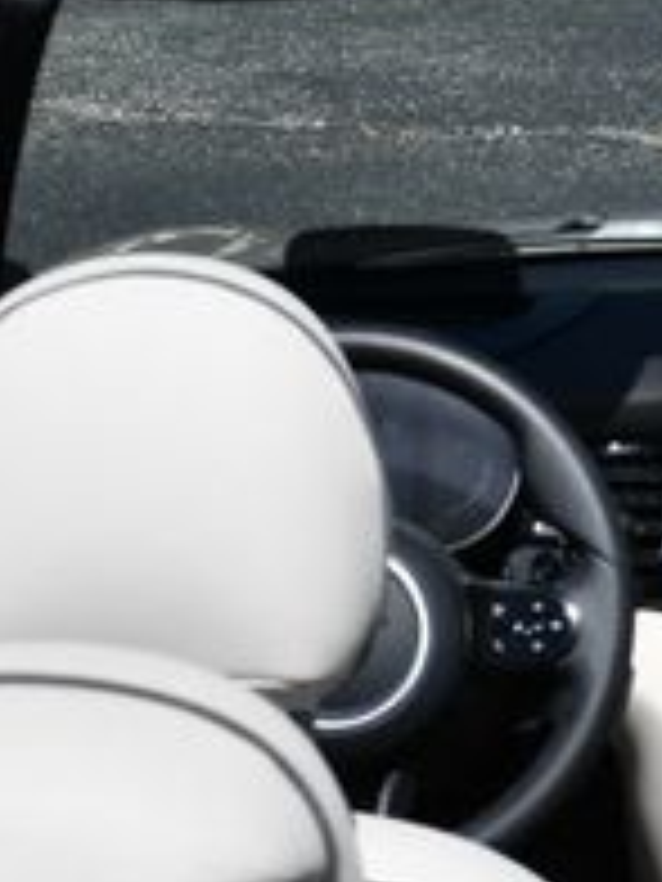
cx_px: 860
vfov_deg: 11.2
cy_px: 414
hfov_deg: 8.3
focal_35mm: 176
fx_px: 4488
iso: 100
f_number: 8
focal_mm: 28
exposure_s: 1/250
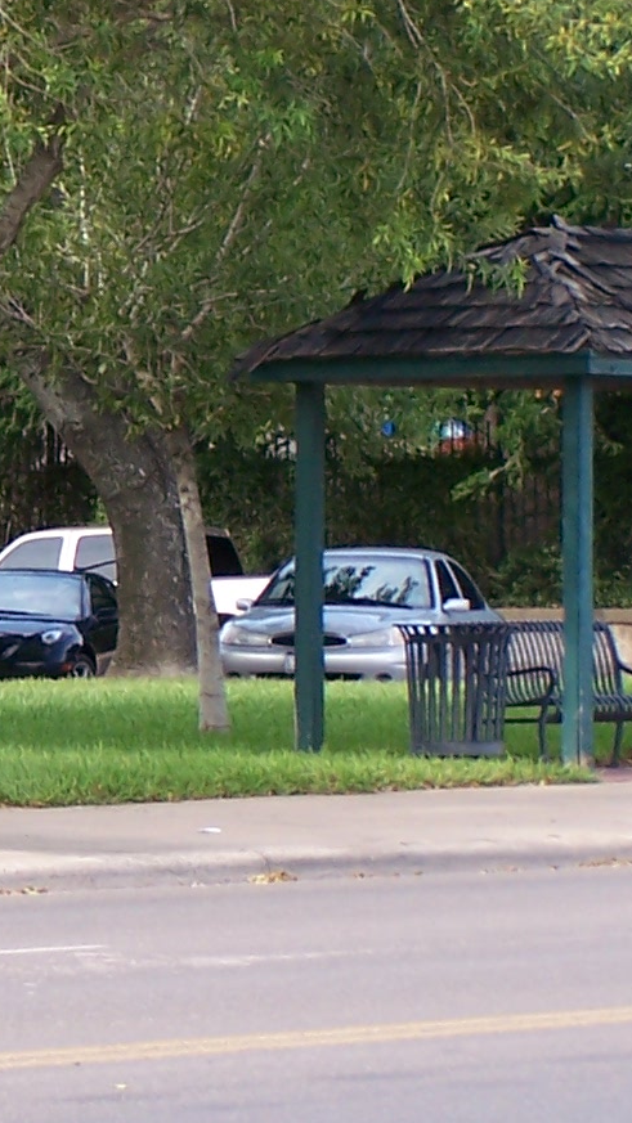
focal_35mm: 302
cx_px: -718
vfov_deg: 7.1
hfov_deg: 4.0
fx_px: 8998
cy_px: 228
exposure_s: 1/250
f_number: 3.2
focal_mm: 17.5
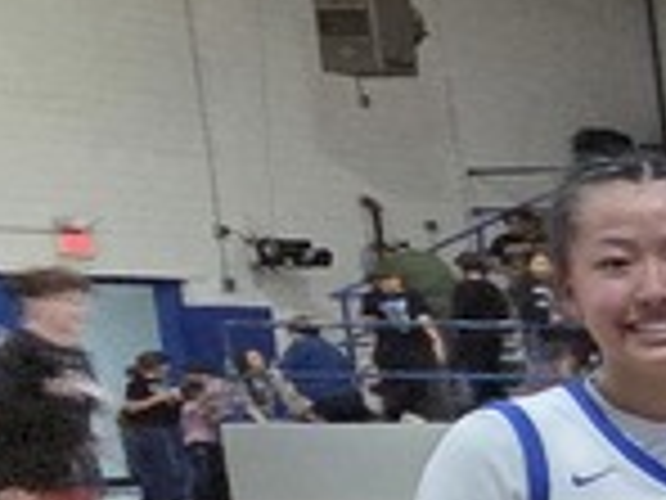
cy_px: 608
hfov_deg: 10.2
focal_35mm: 90
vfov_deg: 15.8
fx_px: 1732
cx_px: 2205
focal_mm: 2.2
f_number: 2.2
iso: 800
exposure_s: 1/60
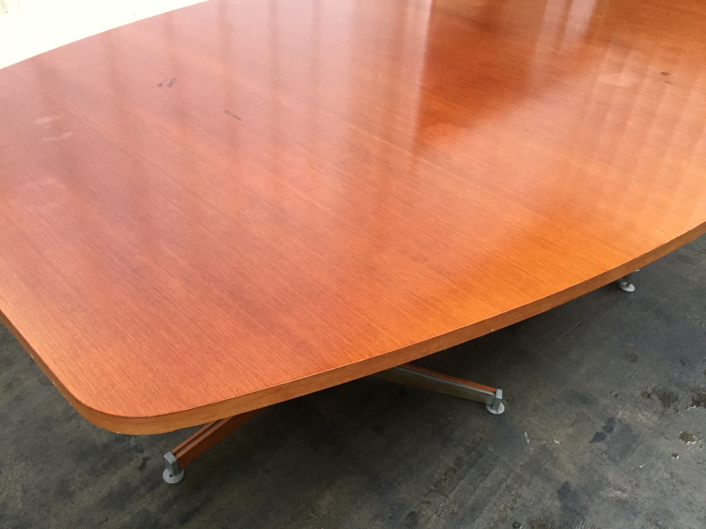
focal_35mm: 29
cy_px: 264
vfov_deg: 48.2
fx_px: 591
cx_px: 353
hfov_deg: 61.7
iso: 250
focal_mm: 4.15
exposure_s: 1/25
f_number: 2.2
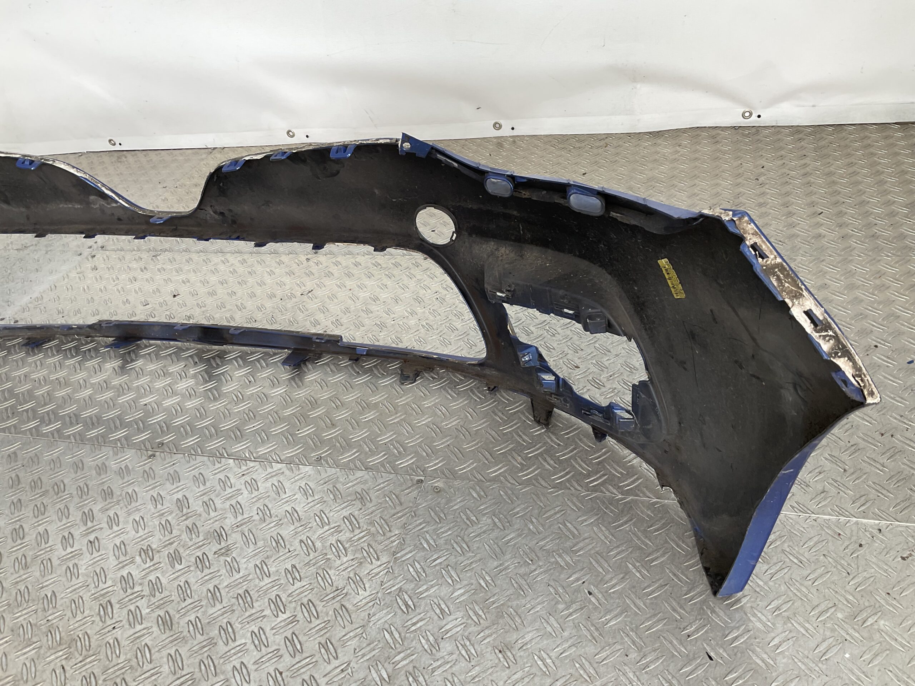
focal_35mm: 29
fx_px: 767
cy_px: 343
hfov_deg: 61.7
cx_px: 458
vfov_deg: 48.2
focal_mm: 3
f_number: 1.8
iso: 16
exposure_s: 1/126
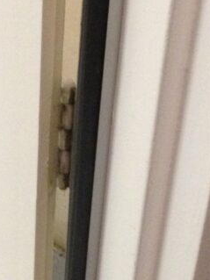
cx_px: 86
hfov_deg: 13.9
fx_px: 858
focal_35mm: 106
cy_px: 245
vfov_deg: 18.3
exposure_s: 1/15
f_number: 2.4
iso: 400
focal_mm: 4.12
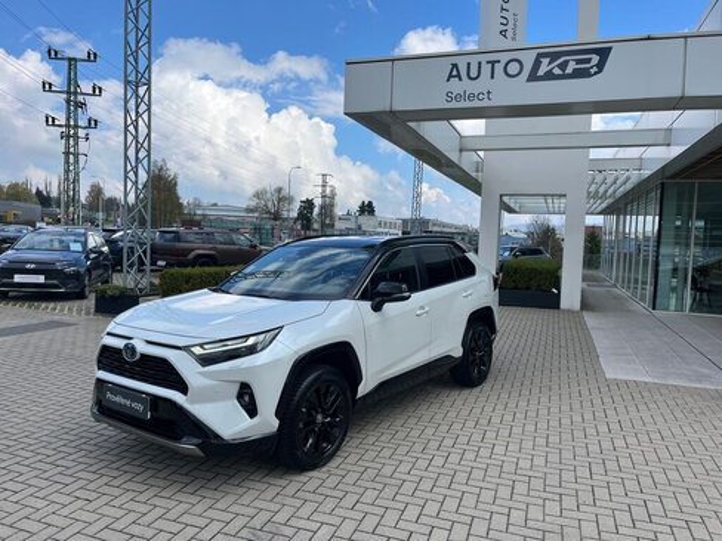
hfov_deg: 67.3
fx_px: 542
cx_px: 361
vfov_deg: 53.1
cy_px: 270
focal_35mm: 26
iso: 50
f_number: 1.6
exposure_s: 1/2967
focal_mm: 5.1
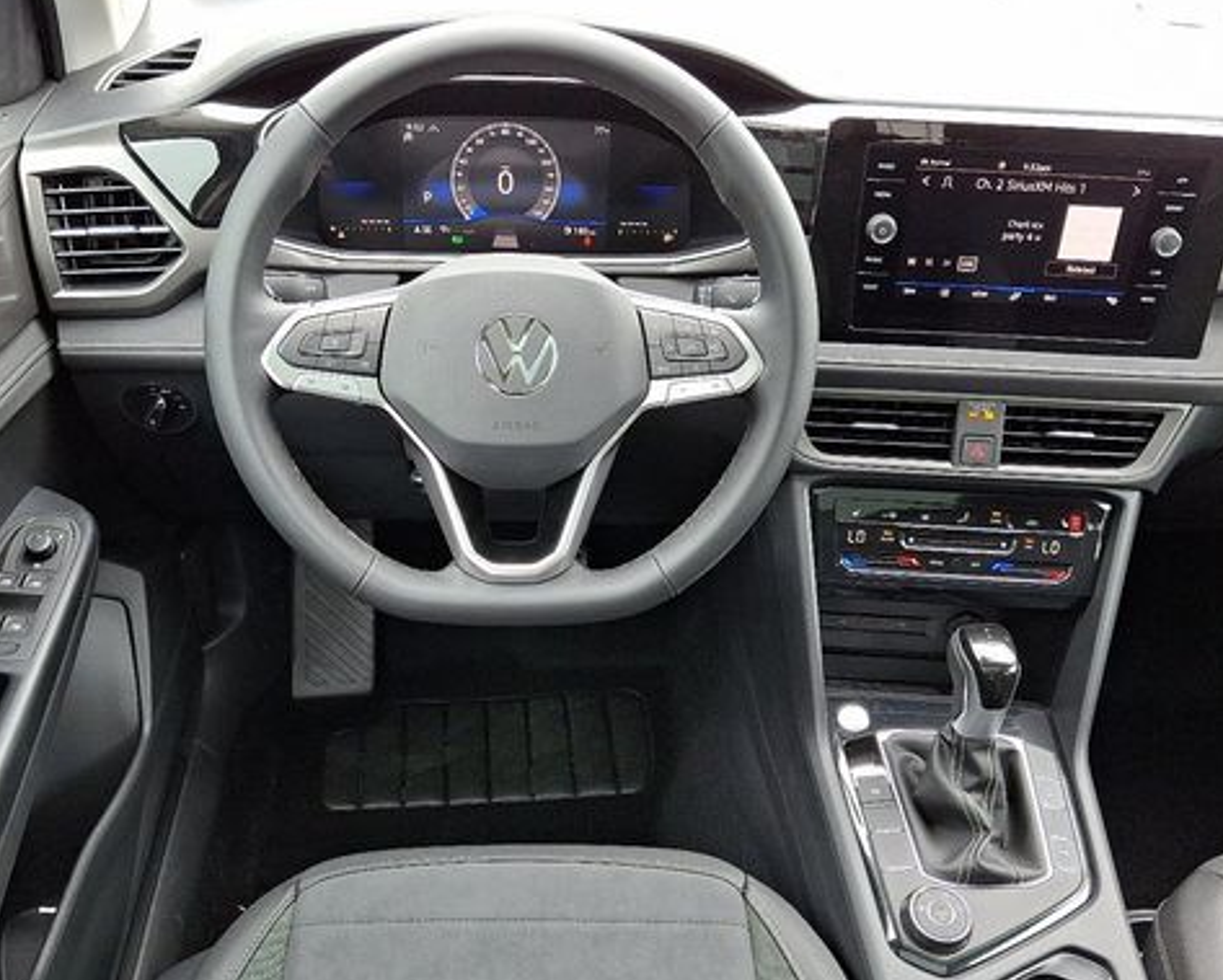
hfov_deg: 54.1
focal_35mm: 33
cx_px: 553
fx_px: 1195
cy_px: 546
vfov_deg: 44.5
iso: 58
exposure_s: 1/120
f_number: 1.8
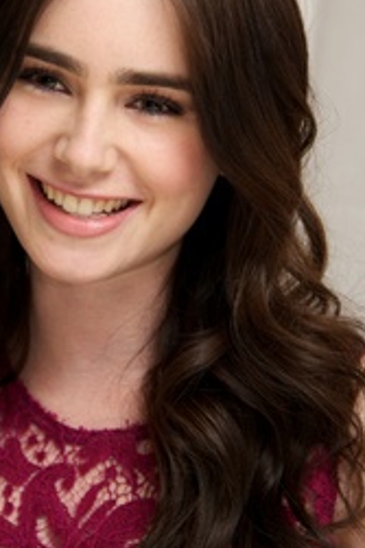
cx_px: 96
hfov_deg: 5.1
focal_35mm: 271
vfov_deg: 7.6
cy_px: 186
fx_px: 4127
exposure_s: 1/60
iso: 400
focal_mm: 170
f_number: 6.3
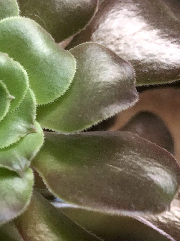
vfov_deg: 33.4
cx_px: 0
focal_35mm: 57
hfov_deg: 24.5
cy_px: 165
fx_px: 395
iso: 100
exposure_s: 1/4
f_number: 1.8
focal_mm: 3.99
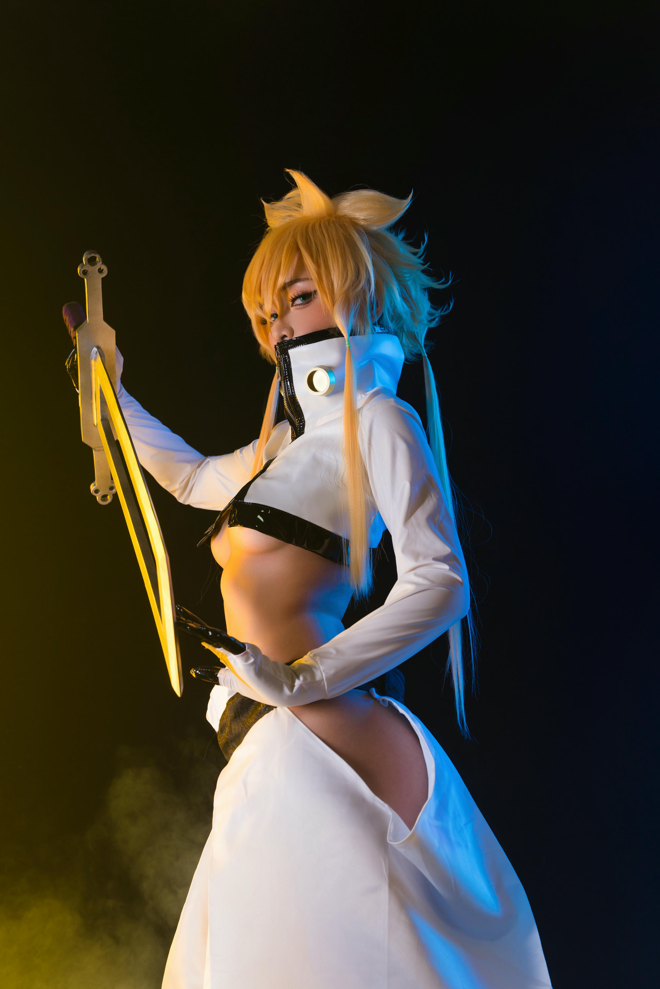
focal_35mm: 52
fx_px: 1427
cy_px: 494
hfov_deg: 26.0
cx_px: 330
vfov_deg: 38.3
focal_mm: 51.9
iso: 400
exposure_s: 1/100
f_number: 5
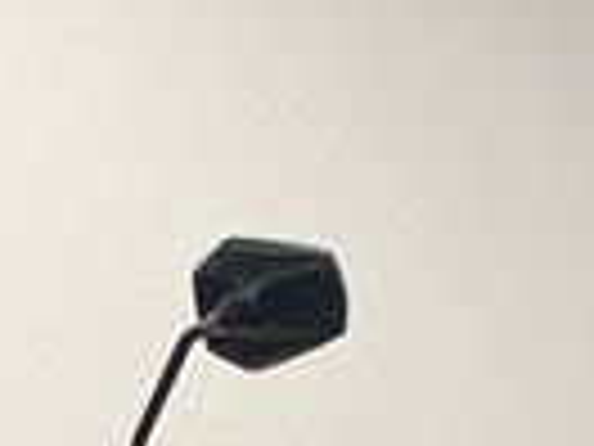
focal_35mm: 126
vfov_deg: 10.7
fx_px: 2162
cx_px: 99
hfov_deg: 15.5
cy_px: 919
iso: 125
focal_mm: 5.1
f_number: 1.6
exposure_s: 1/100
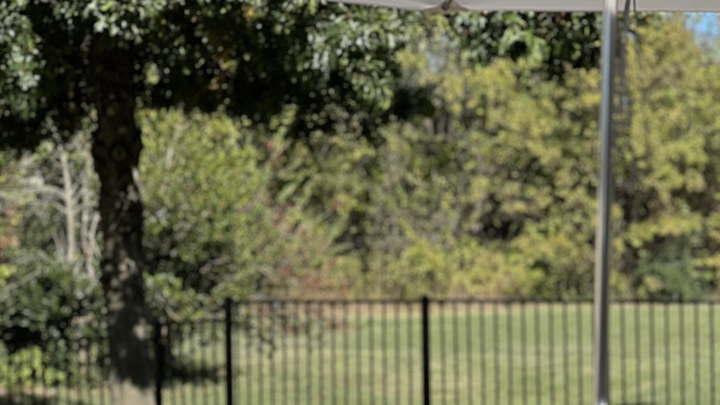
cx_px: 428
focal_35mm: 145
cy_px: 429
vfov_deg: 8.3
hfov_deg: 14.8
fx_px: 2768
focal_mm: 9
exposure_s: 1/664
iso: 32
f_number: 2.8
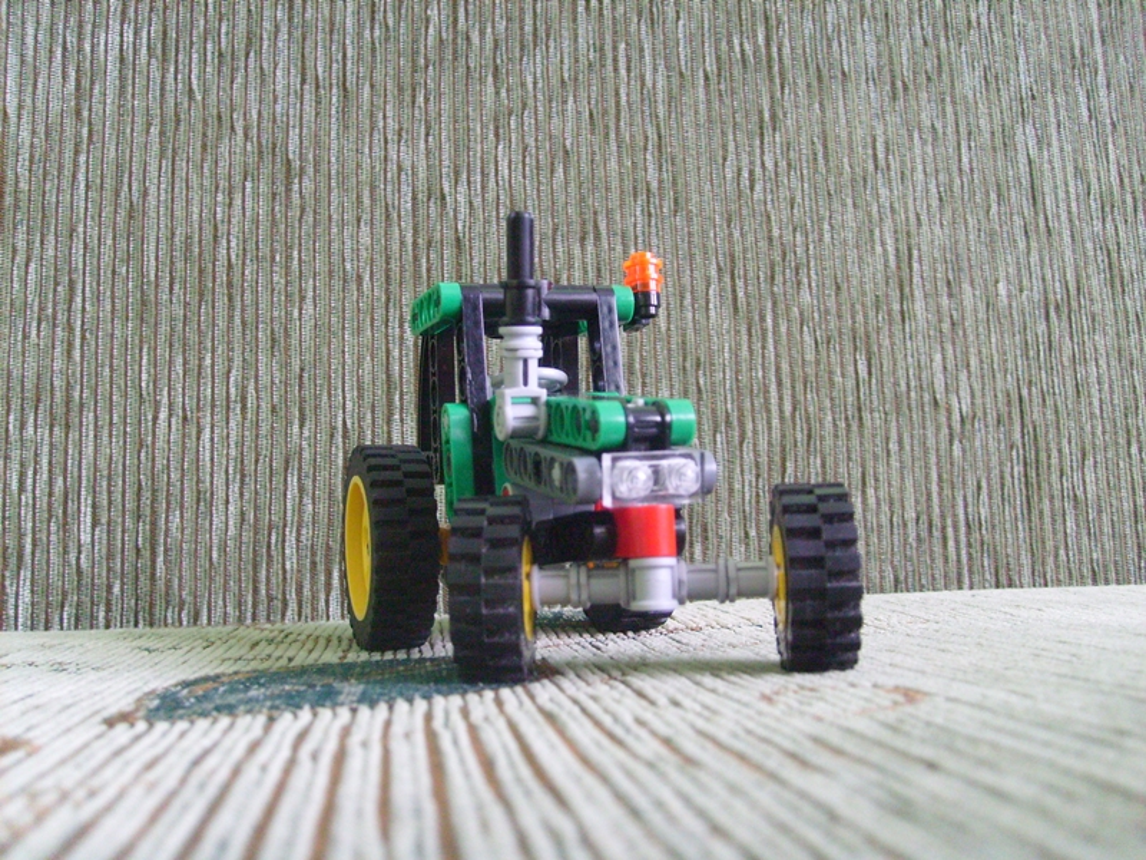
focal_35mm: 35
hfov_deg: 52.6
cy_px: 430
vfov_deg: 40.7
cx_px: 573
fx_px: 1159
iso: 200
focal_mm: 5.8
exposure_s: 1/20
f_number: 2.8
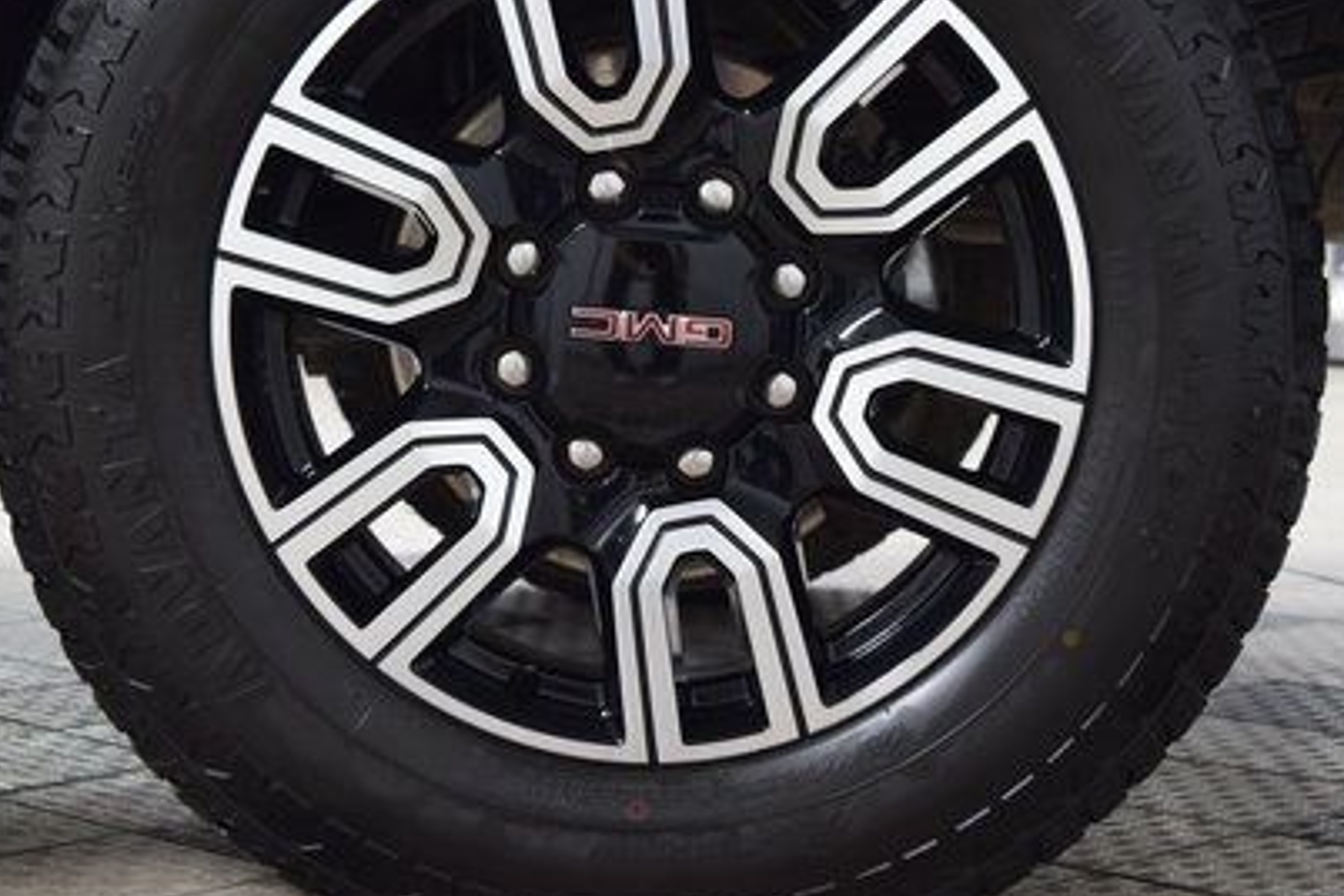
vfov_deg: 15.9
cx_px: 665
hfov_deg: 23.6
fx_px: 3210
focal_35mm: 86
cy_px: 319
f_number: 6.3
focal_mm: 36
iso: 1000
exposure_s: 1/15
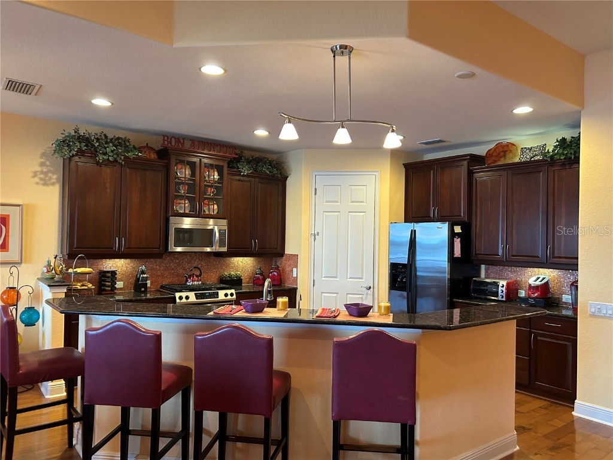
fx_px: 460
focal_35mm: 26
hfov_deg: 67.3
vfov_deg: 53.1
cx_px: 306
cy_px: 230
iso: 250
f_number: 1.5
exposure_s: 1/60
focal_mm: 5.7
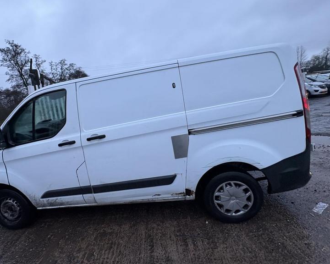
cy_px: 124
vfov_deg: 76.9
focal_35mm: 17
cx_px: 139
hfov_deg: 88.9
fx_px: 166
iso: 160
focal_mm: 2.22
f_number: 2.2
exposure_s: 1/50
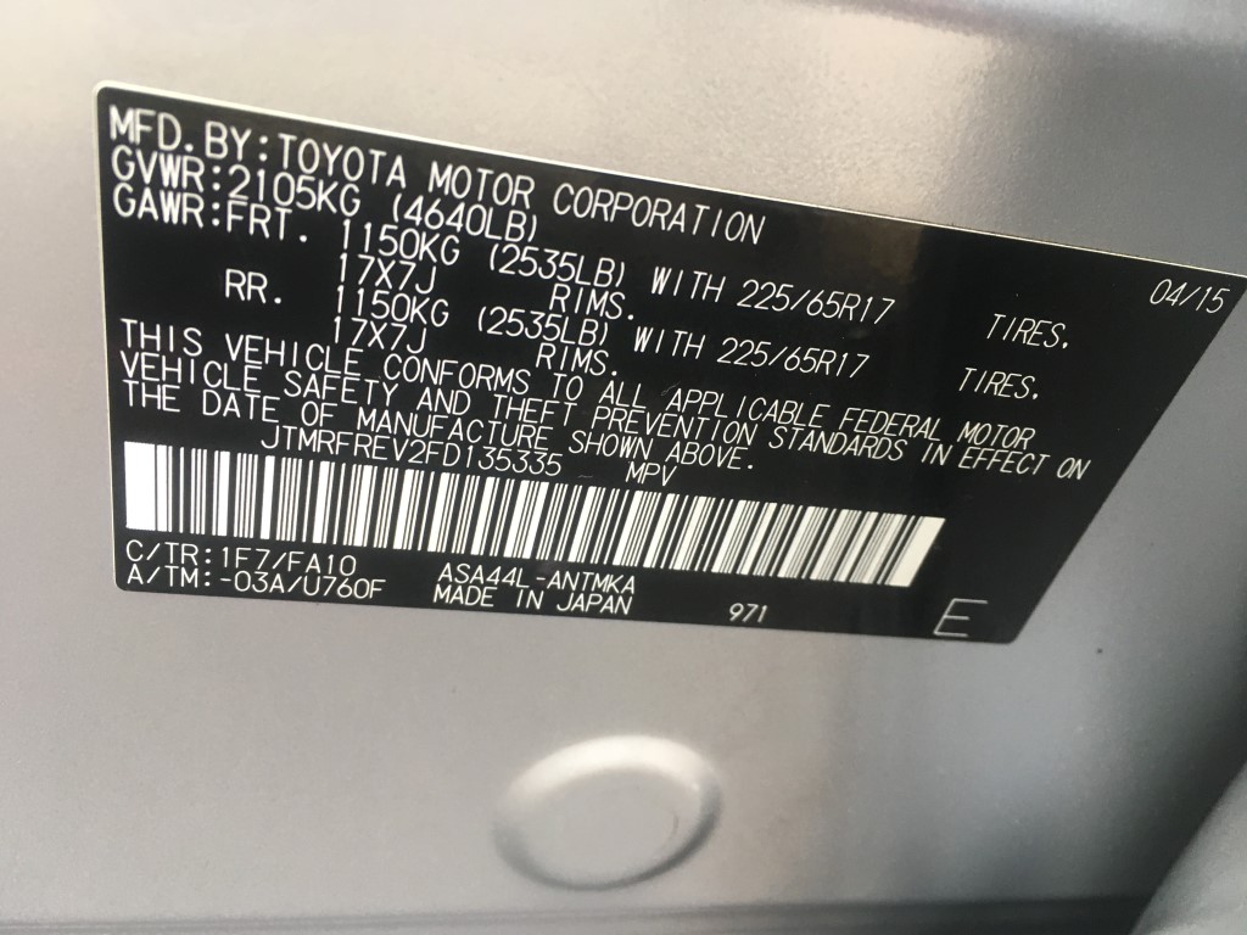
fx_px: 1045
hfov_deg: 61.7
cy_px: 468
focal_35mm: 29
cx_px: 624
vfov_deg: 48.2
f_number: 2.2
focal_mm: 4.15
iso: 40
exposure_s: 1/30
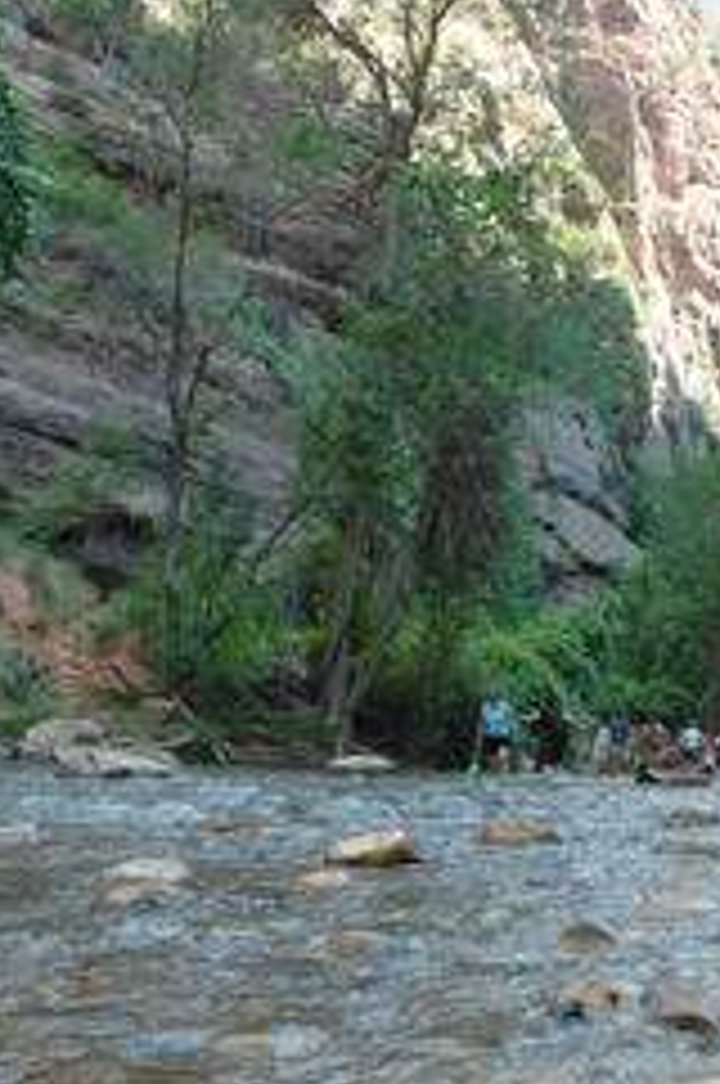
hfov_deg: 23.1
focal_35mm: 56
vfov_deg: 35.4
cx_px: 729
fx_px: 1685
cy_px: 706
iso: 200
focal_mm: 18
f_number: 5
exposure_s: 1/160
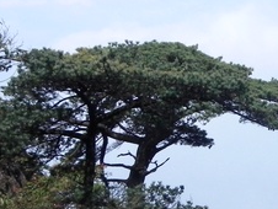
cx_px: 379
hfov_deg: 17.8
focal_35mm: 102
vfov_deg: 14.5
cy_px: 101
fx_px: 820
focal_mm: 5.9
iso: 160
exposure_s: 1/454
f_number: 7.1
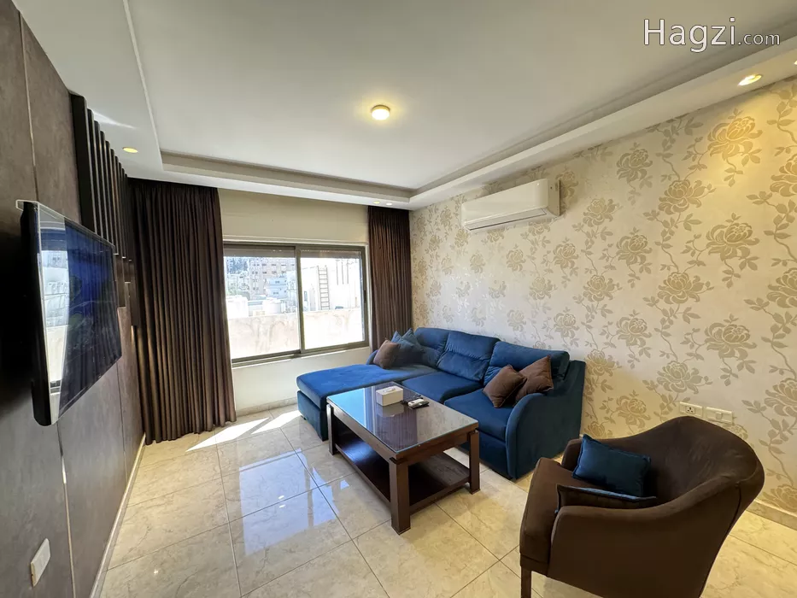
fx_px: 322
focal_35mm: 14
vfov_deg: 85.7
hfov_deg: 102.1
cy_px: 299
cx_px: 398
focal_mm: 2.22
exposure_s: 1/100
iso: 250
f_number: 2.2
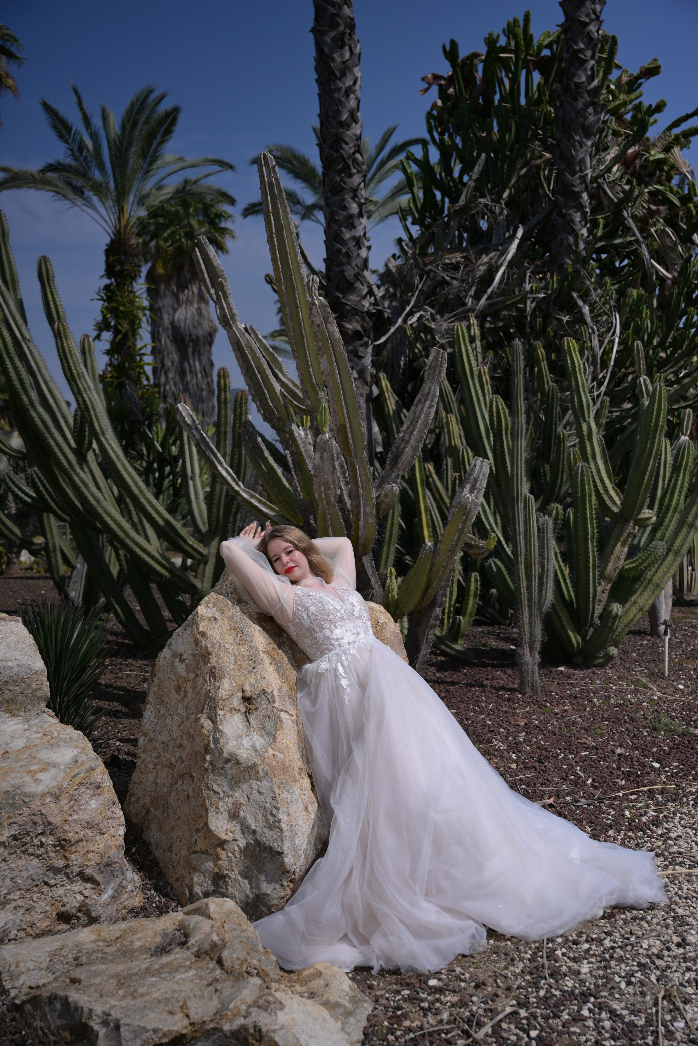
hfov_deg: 39.5
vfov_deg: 56.5
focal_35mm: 34
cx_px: 349
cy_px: 523
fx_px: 973
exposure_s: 1/5000
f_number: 3.5
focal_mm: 33.5
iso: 100
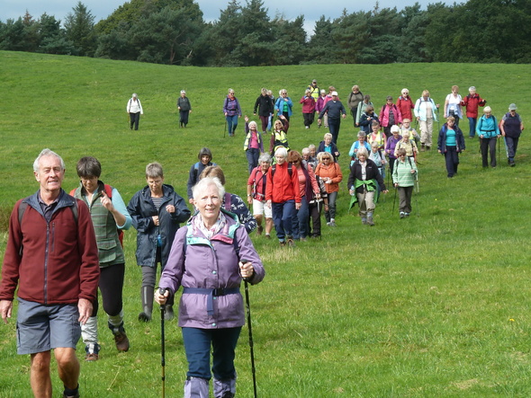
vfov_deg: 11.6
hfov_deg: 15.4
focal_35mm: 128
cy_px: 199
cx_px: 266
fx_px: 1964
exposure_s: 1/200
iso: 80
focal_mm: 21
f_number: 4.4
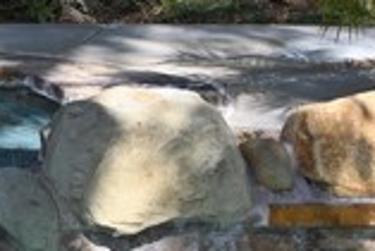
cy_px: 114
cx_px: -299
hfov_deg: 8.9
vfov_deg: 6.3
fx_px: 2294
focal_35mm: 220
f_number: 6.3
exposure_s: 1/320
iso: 100
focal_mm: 36
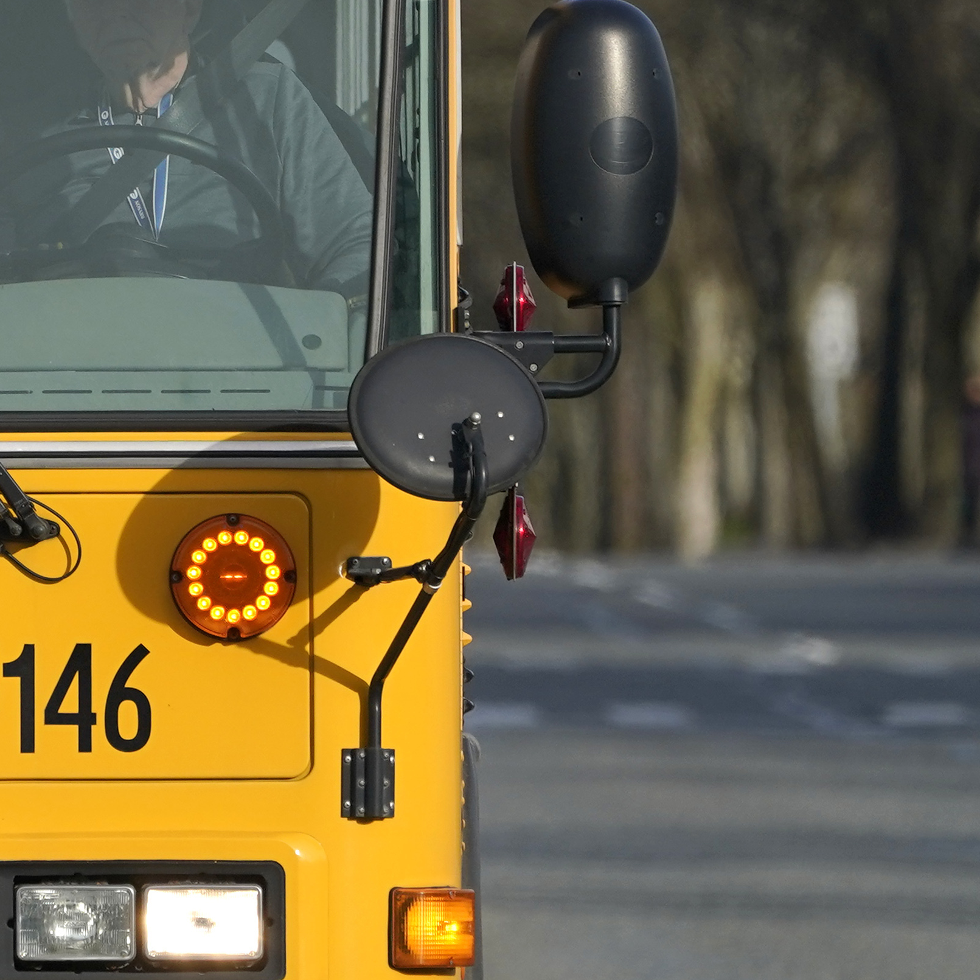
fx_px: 35681
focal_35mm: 1114
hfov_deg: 1.6
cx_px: -393
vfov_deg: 1.6
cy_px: 353
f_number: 6.3
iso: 400
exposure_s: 1/1600
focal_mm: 352
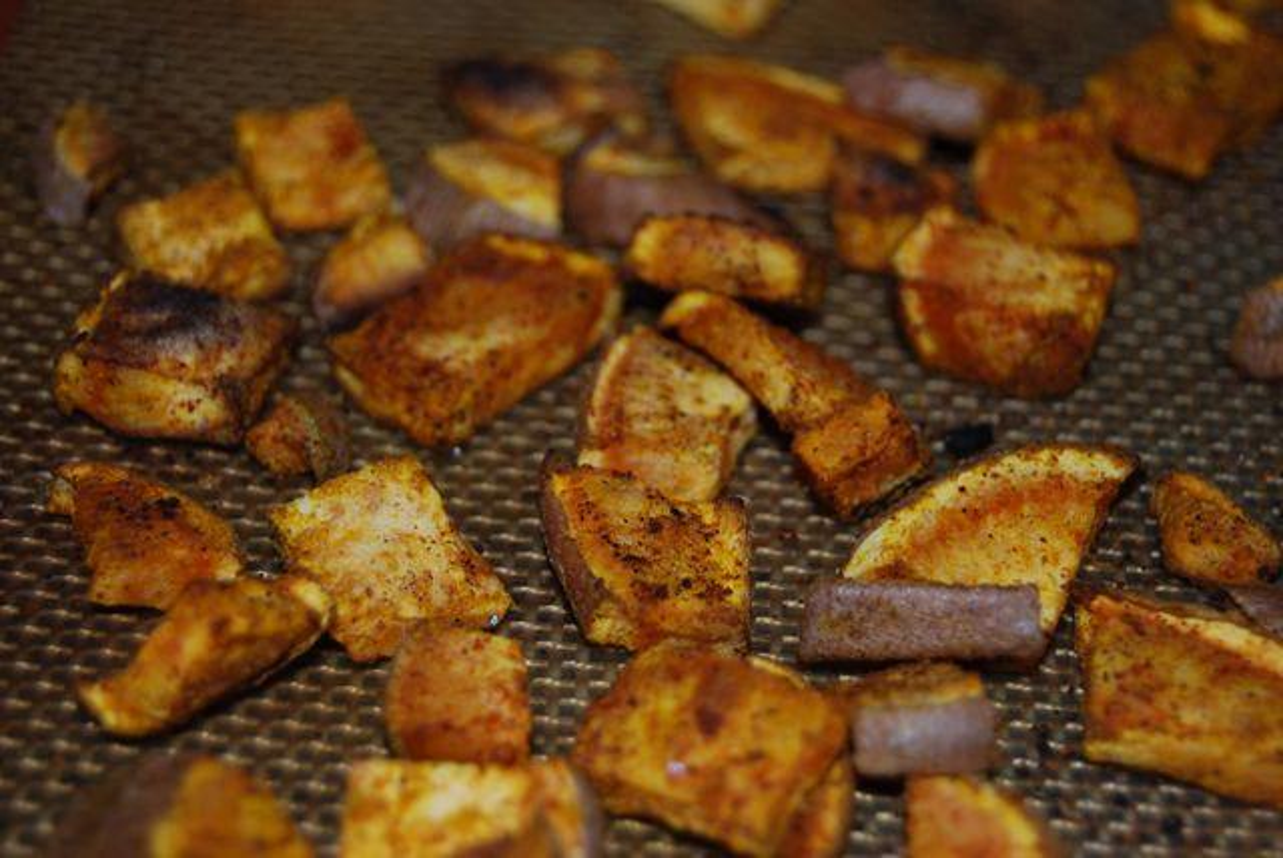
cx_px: 642
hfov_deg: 24.6
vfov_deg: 16.6
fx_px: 2943
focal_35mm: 82
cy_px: 429
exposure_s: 1/60
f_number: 5.6
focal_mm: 55
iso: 200
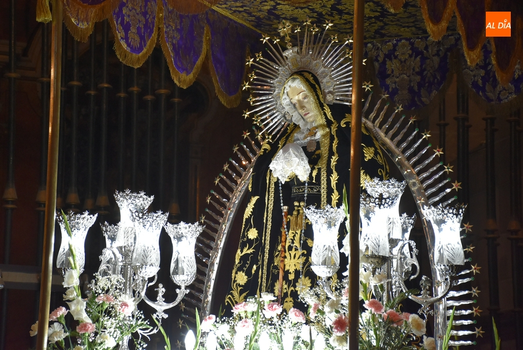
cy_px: 175
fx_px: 1527
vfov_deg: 13.1
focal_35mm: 105
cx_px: 262
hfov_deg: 19.4
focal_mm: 70
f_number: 5
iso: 1000
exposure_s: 1/125
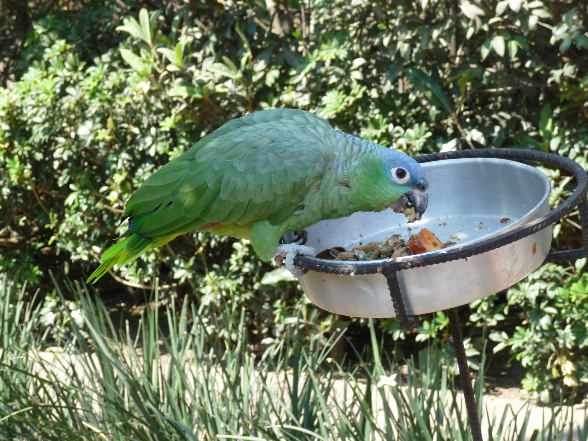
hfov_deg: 17.6
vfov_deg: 13.2
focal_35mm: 112
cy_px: 220
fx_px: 1902
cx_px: 294
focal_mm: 19.1
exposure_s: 1/160
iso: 200
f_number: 4.7
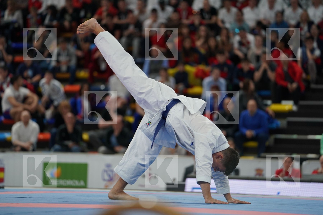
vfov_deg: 7.3
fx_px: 1696
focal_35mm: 189
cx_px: 162
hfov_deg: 10.9
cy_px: 108
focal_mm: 189
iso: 1000
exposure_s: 1/500
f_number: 2.8
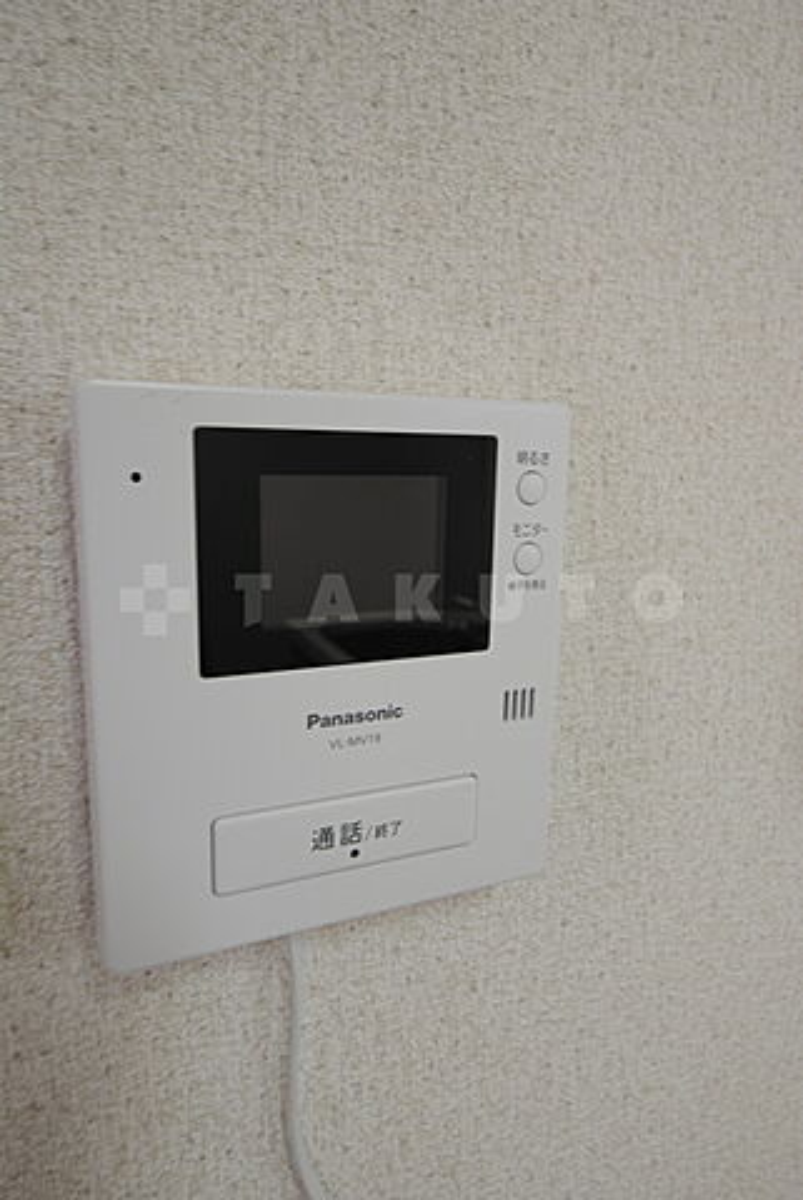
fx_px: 801
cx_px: 402
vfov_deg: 73.7
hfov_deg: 53.2
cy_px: 600
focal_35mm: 24
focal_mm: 16
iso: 100
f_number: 5.6
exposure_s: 1/4
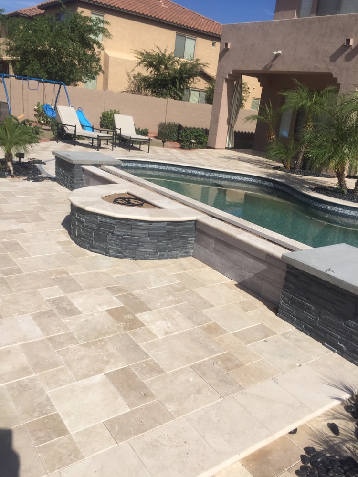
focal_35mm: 29
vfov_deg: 61.7
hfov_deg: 48.2
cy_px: 238
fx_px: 400
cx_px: 179
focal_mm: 4.15
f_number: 2.2
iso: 32
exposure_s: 1/3597
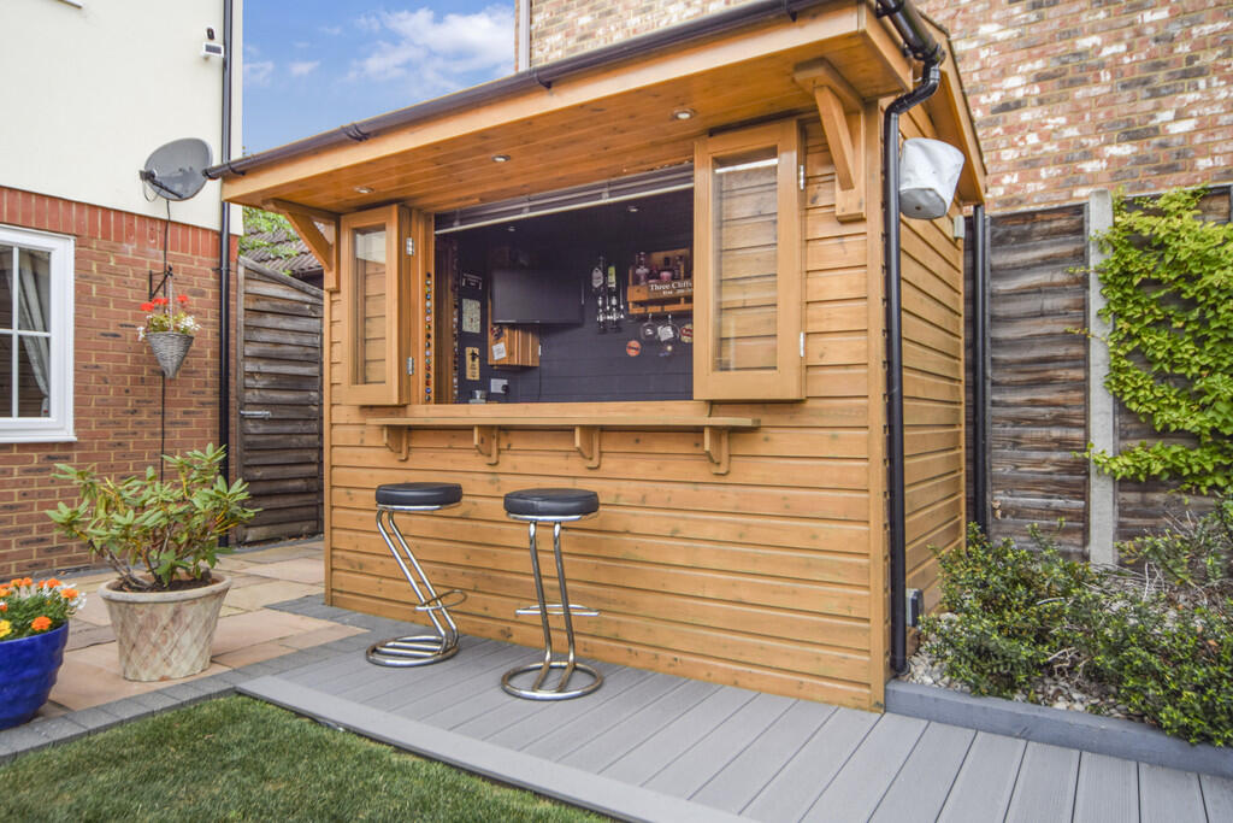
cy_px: 412
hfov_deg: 77.3
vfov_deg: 56.2
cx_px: 616
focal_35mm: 22
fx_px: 771
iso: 100
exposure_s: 1/200
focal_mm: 15
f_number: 4.8
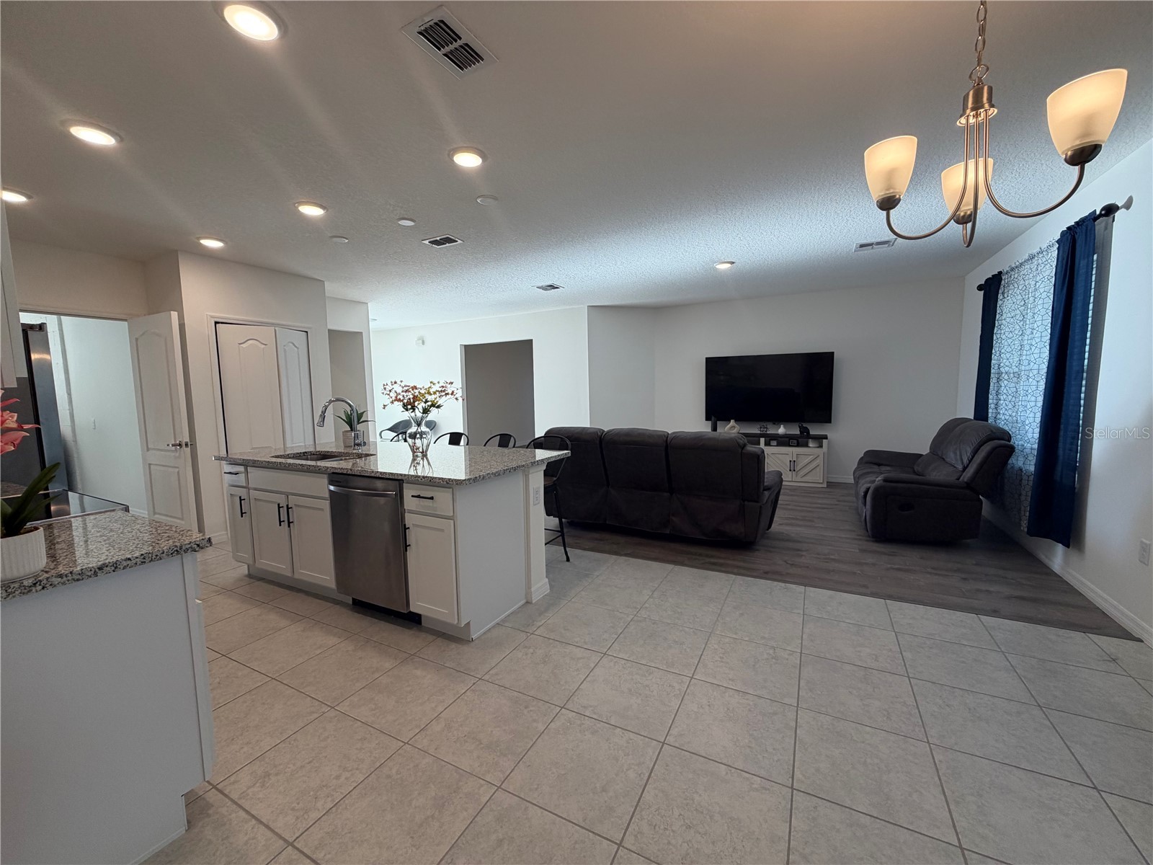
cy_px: 432
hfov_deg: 102.1
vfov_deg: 85.7
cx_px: 576
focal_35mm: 14
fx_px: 466
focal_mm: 2.22
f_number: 2.2
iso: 80
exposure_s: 1/120
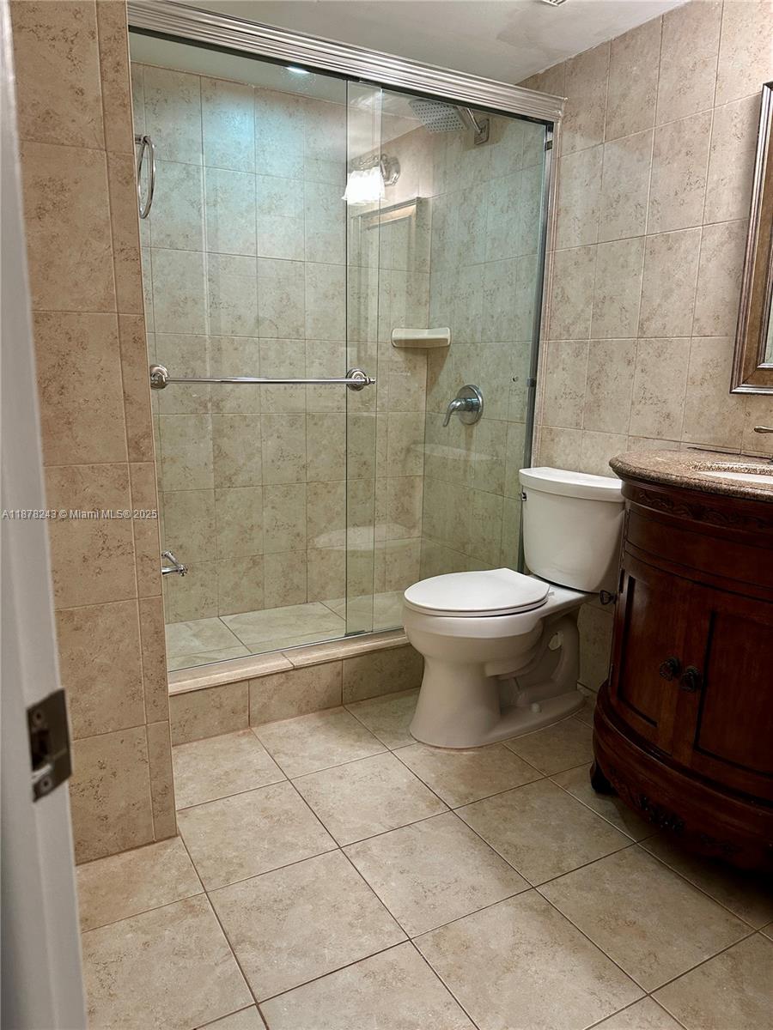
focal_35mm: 24
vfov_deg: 71.6
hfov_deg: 56.8
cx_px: 386
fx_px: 715
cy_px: 515
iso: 200
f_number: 1.78
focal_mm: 6.86
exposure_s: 1/60
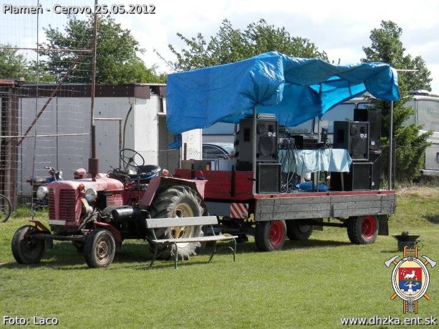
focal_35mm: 88
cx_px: 220
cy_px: 164
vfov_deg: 16.8
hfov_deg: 22.3
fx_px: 1116
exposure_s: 1/320
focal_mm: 15.8
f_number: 4.8
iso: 80
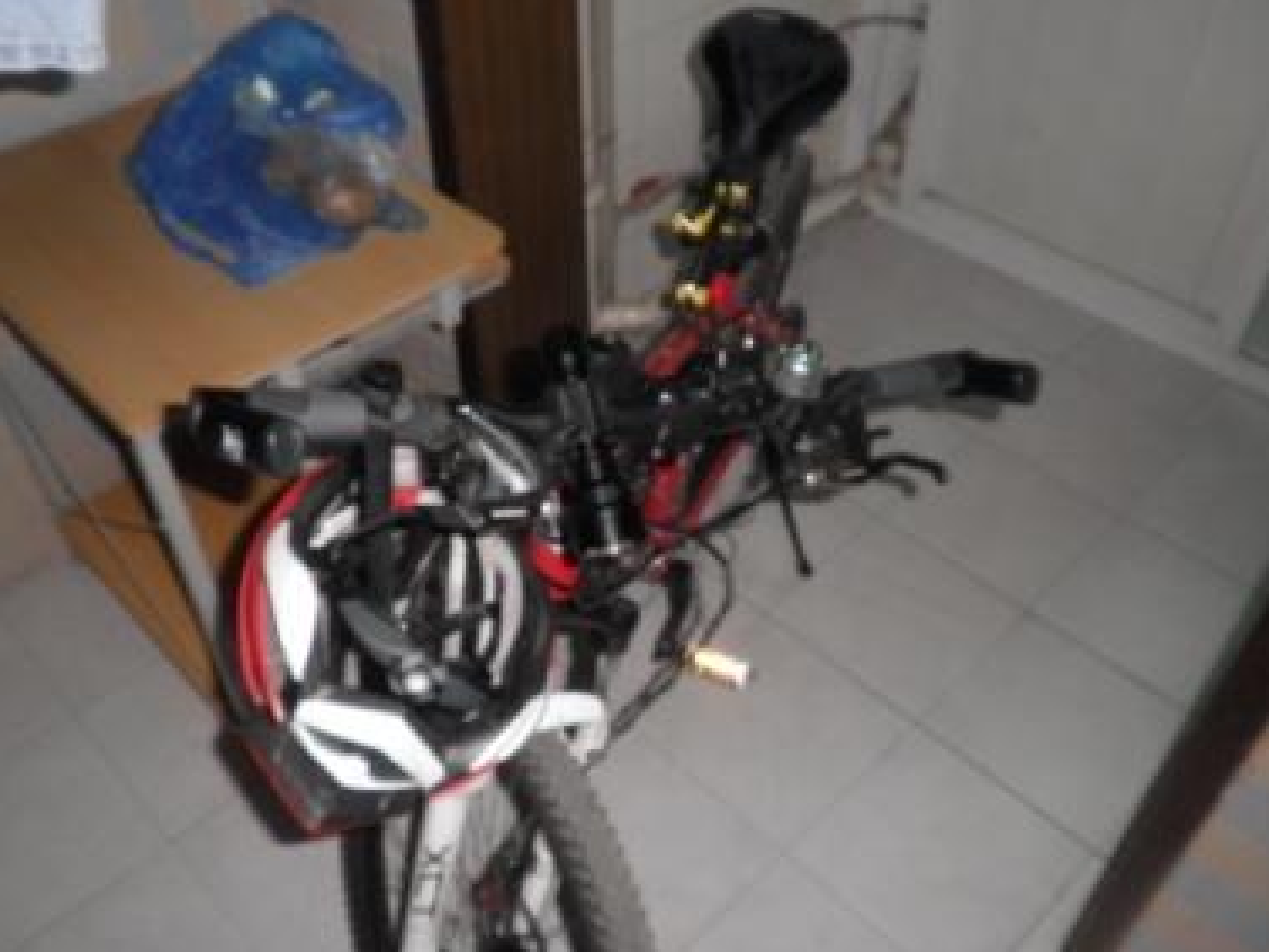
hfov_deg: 58.3
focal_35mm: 31
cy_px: 506
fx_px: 1136
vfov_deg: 45.4
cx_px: 591
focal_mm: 4.65
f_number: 2.6
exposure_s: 1/30
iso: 160
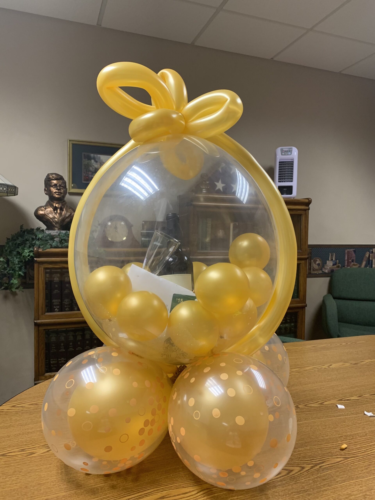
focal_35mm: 26
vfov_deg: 67.3
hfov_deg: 53.1
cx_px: 188
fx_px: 376
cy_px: 250
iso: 125
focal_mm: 4.25
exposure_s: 1/60
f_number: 1.8
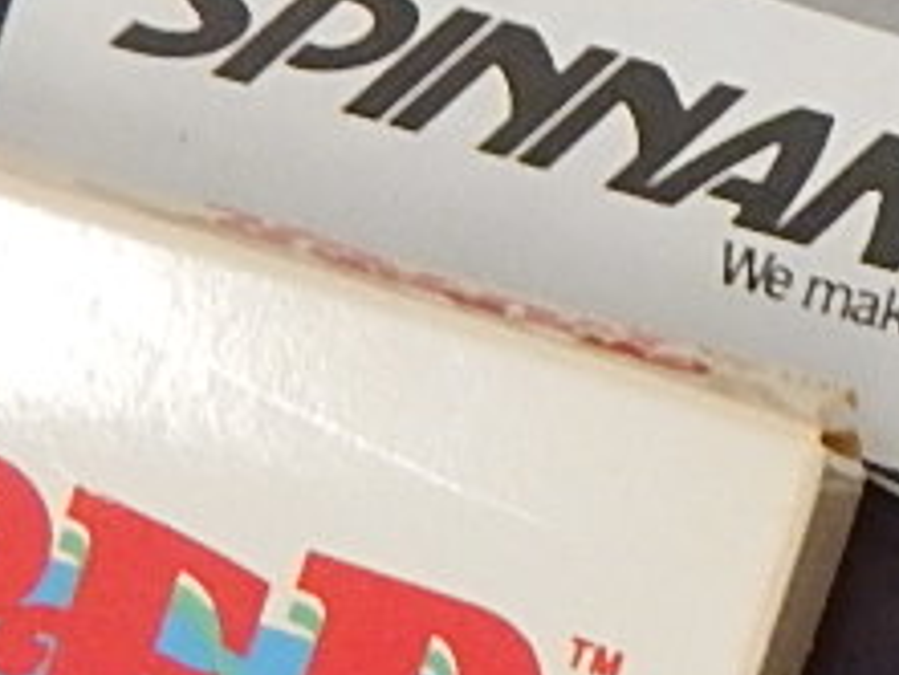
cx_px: 1375
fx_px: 4132
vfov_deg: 9.3
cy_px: 207
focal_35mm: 159
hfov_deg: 11.8
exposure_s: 1/50
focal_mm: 4
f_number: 3
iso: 400
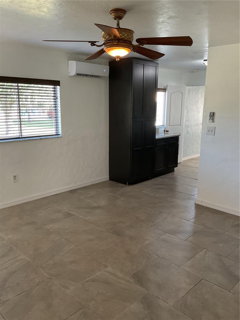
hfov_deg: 48.2
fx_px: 268
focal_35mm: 29
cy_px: 160
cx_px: 120
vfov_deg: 61.7
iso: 80
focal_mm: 3
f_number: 1.8
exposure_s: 1/60
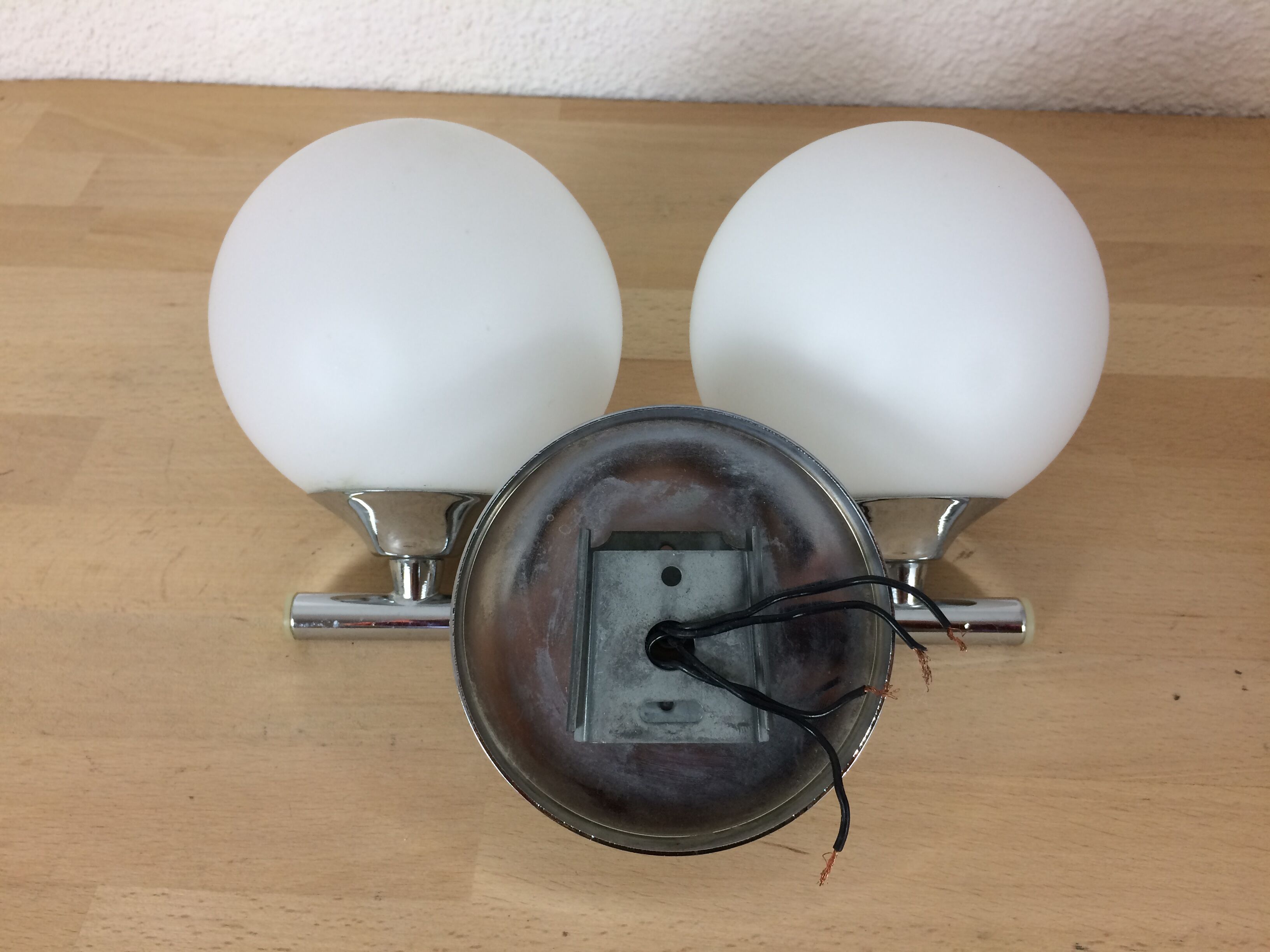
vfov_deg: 48.2
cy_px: 476
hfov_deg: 61.7
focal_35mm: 29
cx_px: 635
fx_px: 1064
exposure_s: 1/33
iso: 40
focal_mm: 4.15
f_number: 2.2
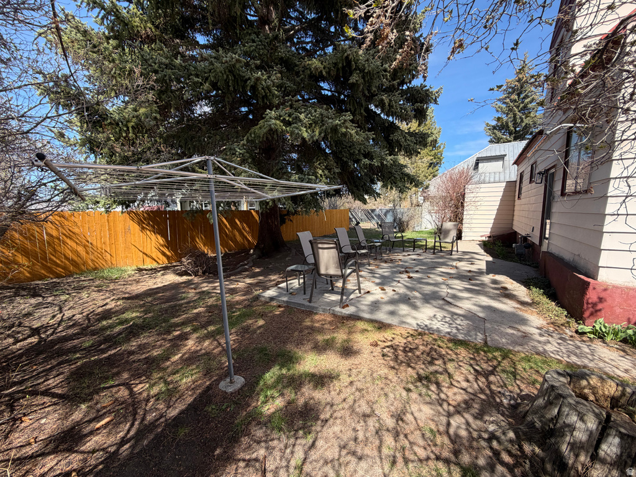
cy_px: 238
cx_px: 318
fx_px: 257
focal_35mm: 14
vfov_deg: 85.7
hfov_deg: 102.1
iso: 50
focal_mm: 2.22
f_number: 2.2
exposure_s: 1/502
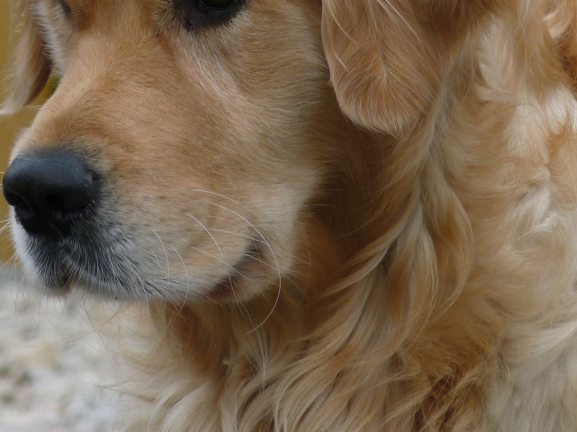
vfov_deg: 2.2
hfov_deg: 3.0
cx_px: 192
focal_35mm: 670
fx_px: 11167
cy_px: 66
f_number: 4.5
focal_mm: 60.5
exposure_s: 1/250
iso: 100
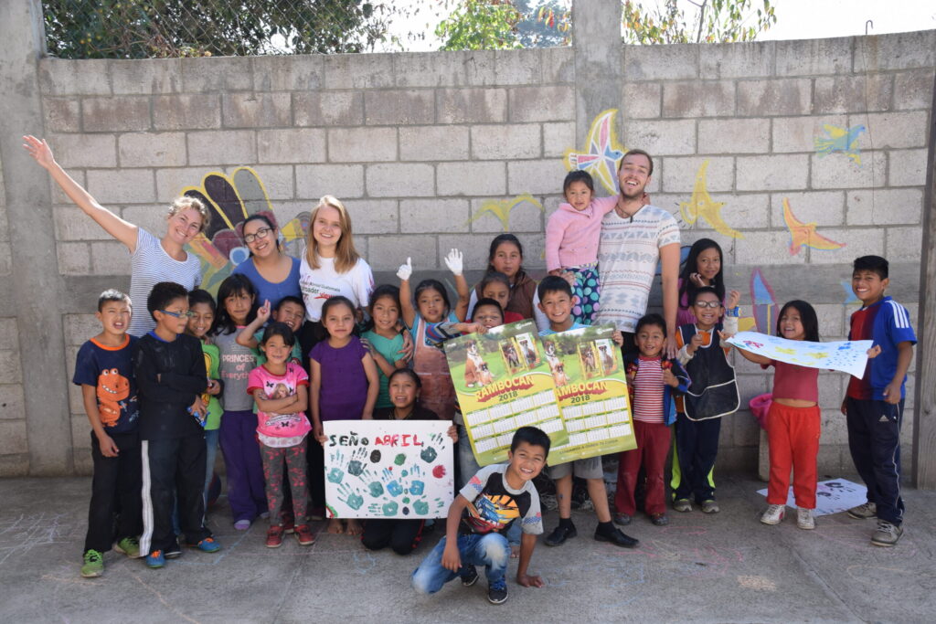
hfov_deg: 53.1
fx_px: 936
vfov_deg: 36.9
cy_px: 312
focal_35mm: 36
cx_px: 468
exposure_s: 1/250
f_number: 8
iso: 320
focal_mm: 24
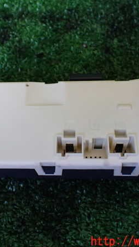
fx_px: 288
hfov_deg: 27.0
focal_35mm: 44
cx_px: 50
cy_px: 124
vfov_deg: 46.4
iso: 500
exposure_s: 1/125
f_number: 2.3
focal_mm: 5.4
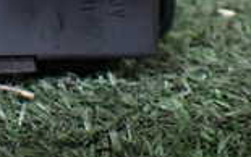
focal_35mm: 123
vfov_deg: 10.3
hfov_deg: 15.3
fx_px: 842
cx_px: -154
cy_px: -89
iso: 800
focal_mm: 5.4
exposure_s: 1/40
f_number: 2.3
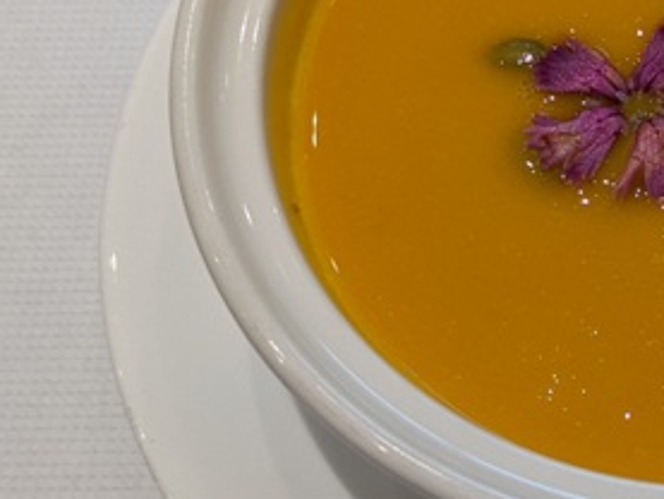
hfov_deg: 23.6
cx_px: 707
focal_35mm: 78
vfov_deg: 18.9
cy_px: 178
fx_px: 1497
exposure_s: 1/46.5
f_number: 1.73
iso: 89
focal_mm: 4.38
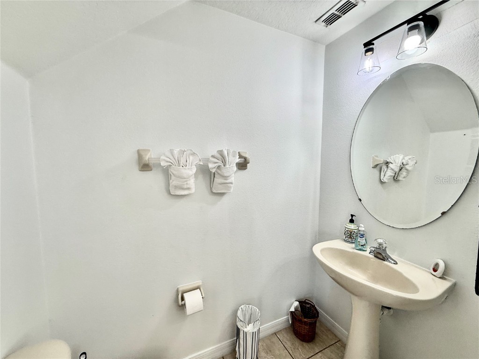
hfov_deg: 102.1
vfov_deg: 85.7
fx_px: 194
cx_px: 240
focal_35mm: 14
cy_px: 180
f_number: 2.2
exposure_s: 1/120
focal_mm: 2.22
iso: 64
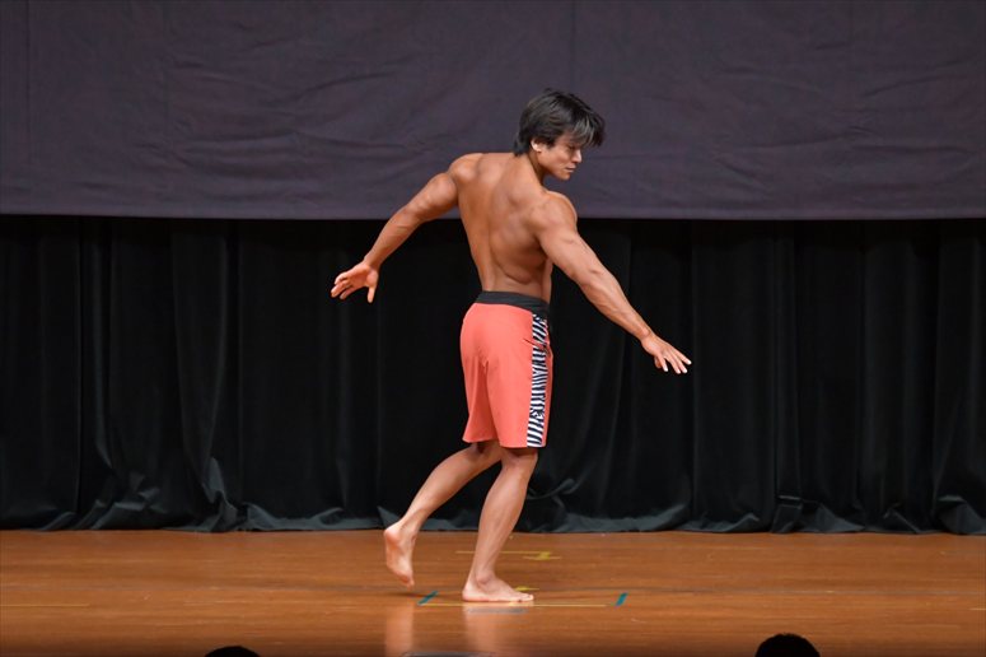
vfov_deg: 5.1
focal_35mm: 270
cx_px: 493
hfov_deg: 7.6
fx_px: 7391
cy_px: 328
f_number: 5.6
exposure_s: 1/400
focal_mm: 180
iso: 5000
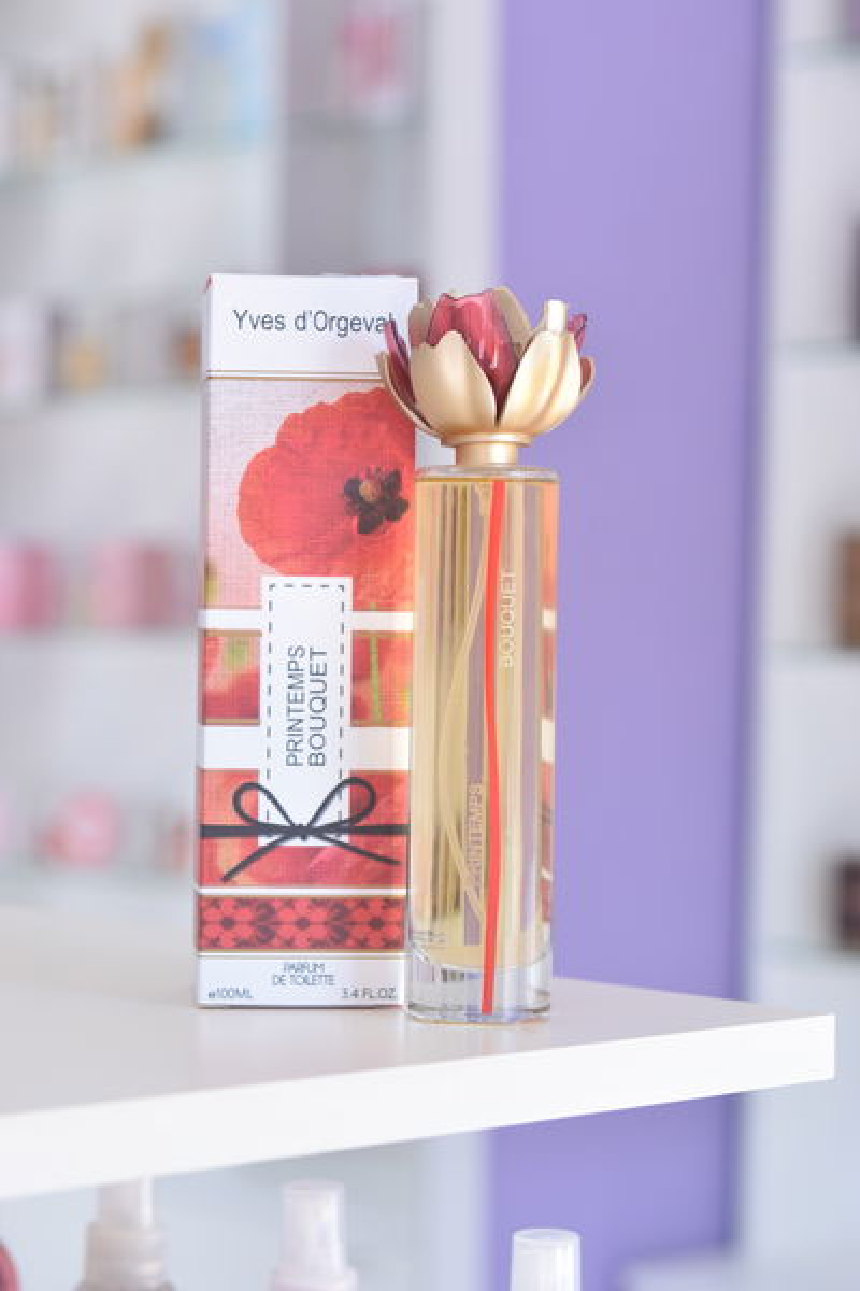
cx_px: 430
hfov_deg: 14.7
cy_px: 646
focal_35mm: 93
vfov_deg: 21.9
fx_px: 3332
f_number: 4.5
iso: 800
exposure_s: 1/250
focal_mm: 62
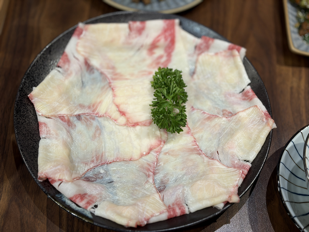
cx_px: 154
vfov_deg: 28.0
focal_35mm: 52
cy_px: 116
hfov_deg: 36.8
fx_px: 464
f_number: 1.6
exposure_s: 1/60
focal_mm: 5.96
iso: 50
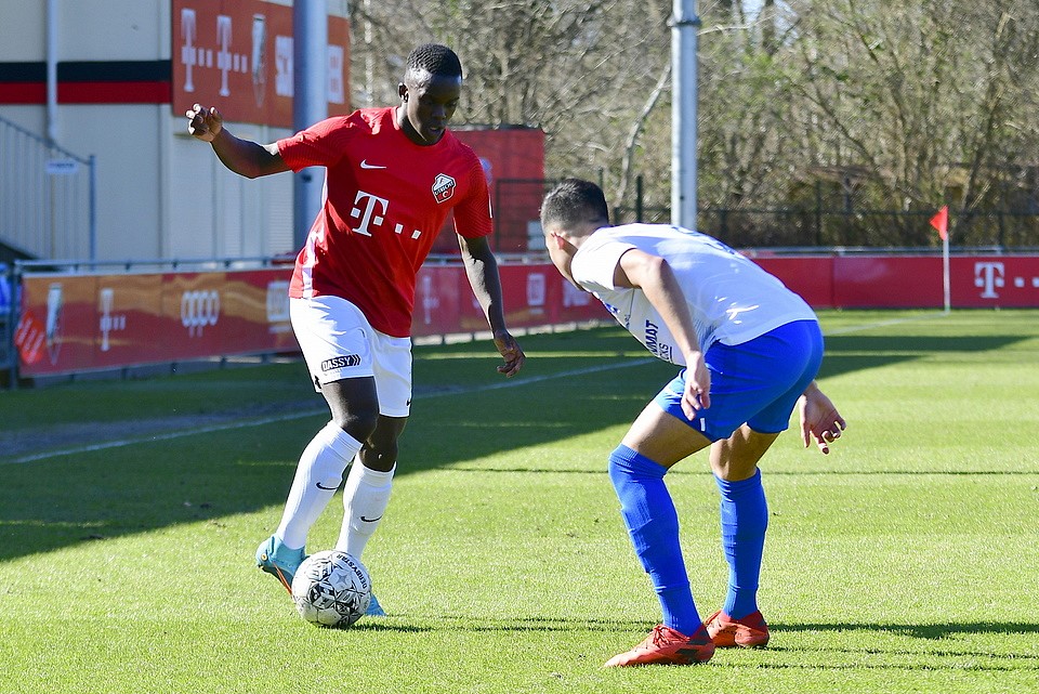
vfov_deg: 6.5
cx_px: 520
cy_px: 347
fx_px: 6063
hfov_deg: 9.8
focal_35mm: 210
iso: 200
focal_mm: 105
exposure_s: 1/800
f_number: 3.2
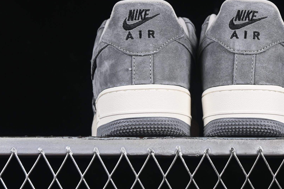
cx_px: 204
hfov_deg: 15.6
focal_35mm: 131
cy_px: 35
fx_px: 1033
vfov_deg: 10.4
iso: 160
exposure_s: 1/60
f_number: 7.1
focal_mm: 50
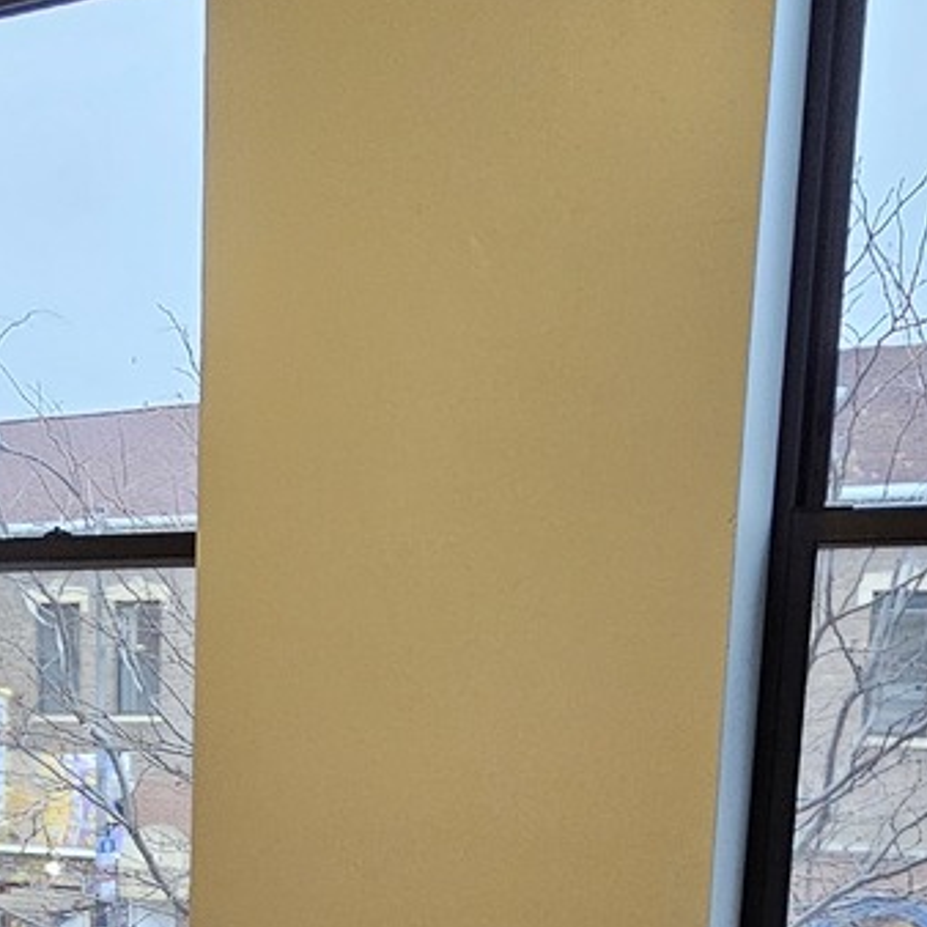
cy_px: 1004
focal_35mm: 49
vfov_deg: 31.1
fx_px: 1485
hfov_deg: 34.1
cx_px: 255
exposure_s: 1/77.4
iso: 400
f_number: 2.2
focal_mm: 2.2
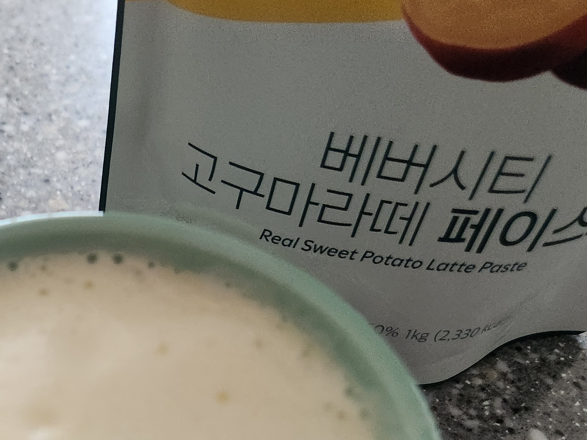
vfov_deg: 28.9
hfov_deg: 37.0
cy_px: 405
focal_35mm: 48
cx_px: 53
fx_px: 814
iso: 800
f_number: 1.8
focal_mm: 5.4
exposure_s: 1/120
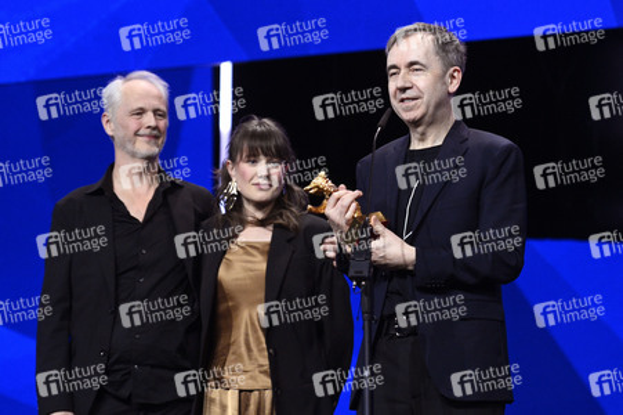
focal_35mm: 190
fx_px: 3286
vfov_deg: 7.2
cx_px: 312
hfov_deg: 10.8
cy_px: 208
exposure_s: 1/200
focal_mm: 190
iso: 10000
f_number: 5.6
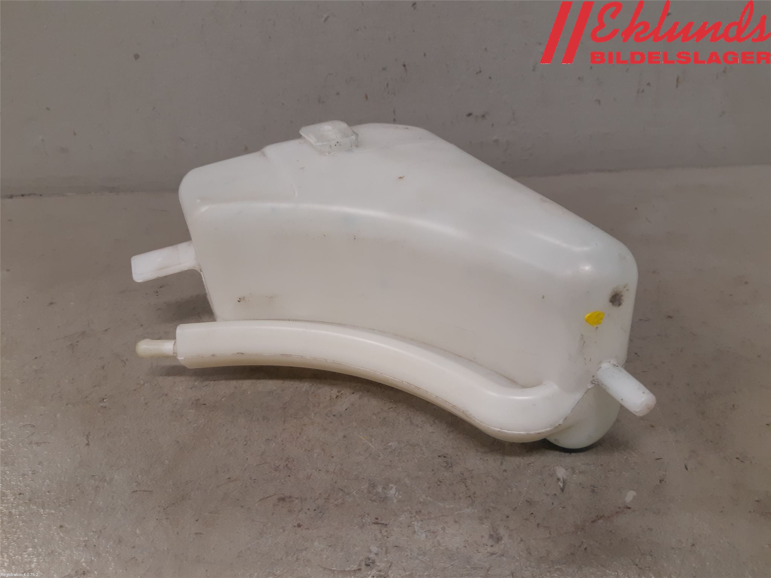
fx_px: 579
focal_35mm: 26
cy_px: 289
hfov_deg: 67.3
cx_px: 386
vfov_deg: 53.1
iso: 80
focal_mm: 3.93
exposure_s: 1/50
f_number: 1.7
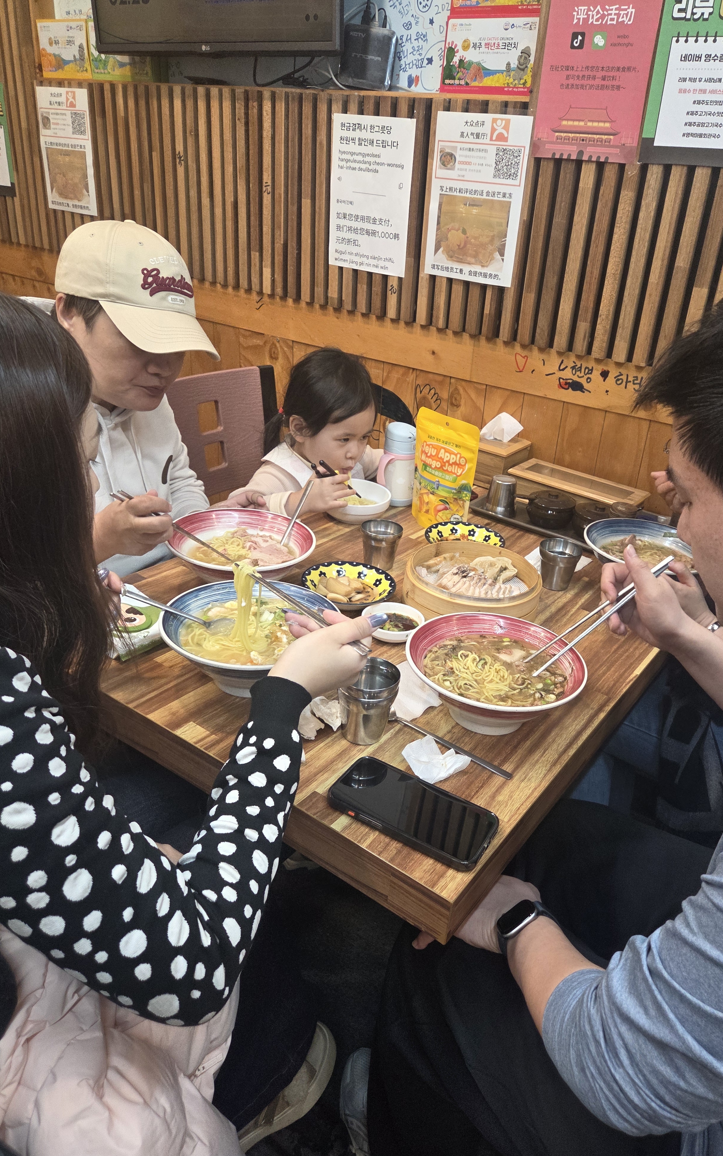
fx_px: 788
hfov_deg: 49.1
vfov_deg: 72.5
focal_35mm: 25
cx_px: 421
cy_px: 586
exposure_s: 1/120
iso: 250
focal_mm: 5.4
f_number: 1.8
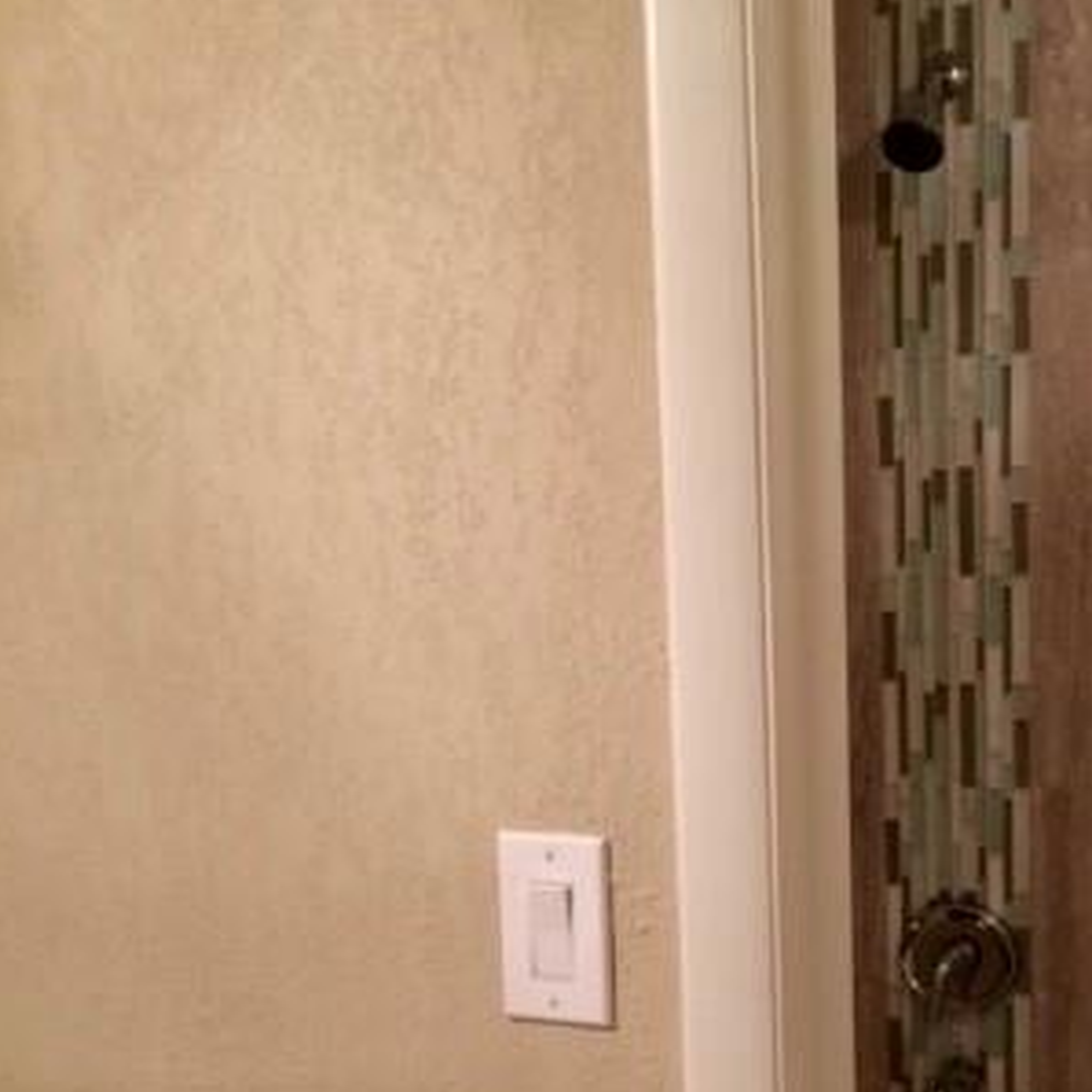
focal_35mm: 55
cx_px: 865
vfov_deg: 30.6
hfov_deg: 30.4
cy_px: 817
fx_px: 1963
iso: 80
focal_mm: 4.15
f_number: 2.2
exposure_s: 1/30
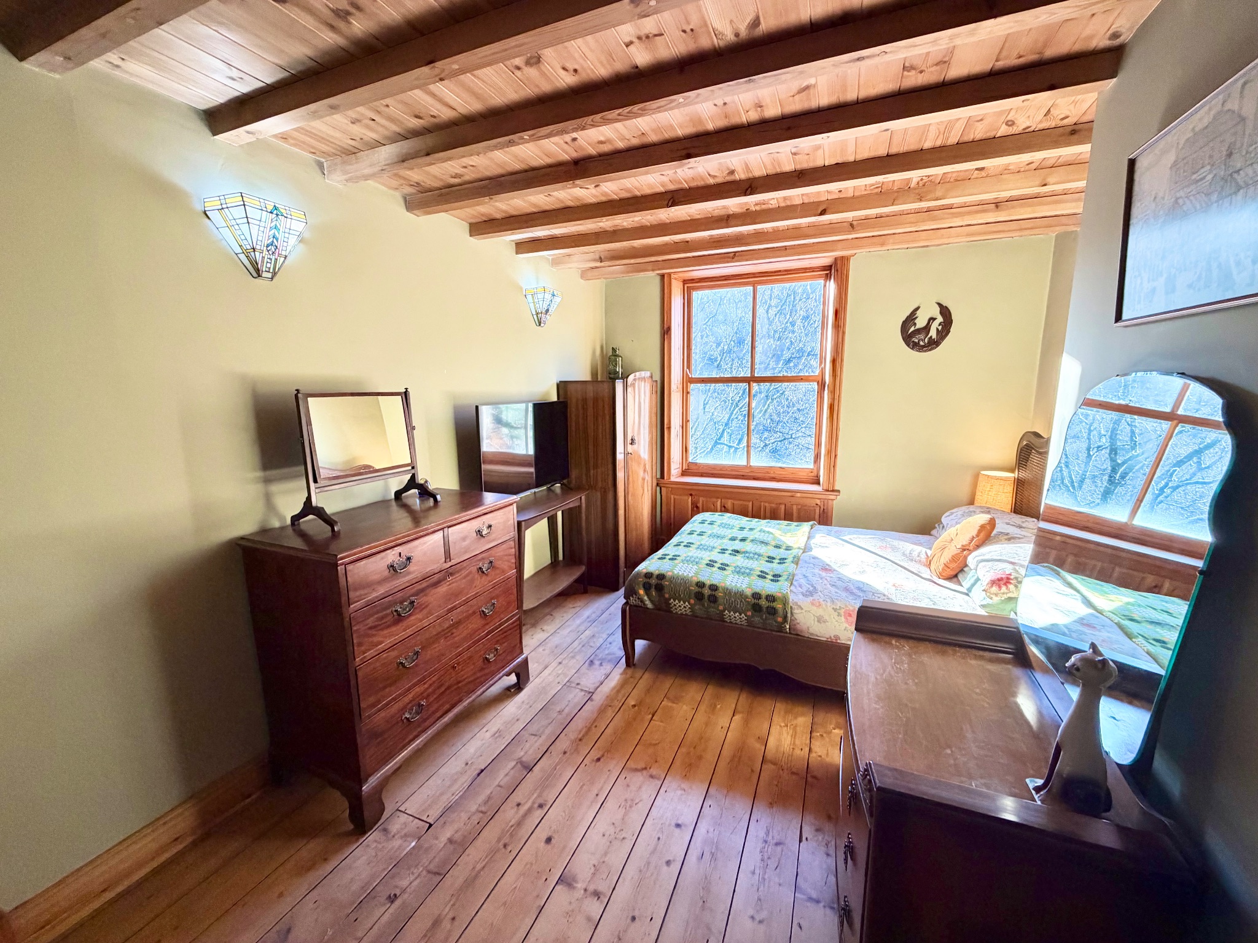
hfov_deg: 102.1
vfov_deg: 85.7
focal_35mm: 14
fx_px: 509
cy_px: 472
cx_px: 629
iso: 320
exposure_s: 1/121
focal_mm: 2.22
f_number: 2.2
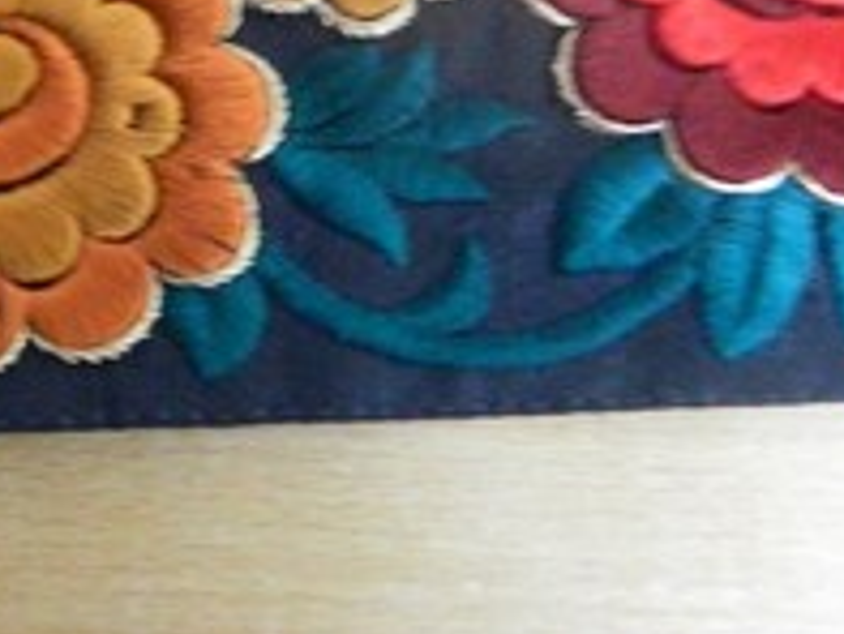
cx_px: -86
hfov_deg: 25.4
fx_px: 1732
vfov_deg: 19.8
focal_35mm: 71
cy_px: -79
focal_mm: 5.1
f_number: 3.2
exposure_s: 1/3
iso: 800
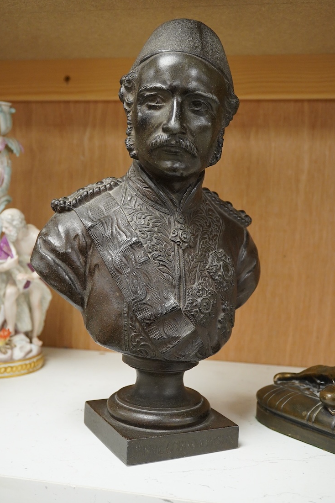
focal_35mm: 46
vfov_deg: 42.7
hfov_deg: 29.2
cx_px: 169
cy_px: 252
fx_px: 642
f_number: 8
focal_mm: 30
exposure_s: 1/160
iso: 2500
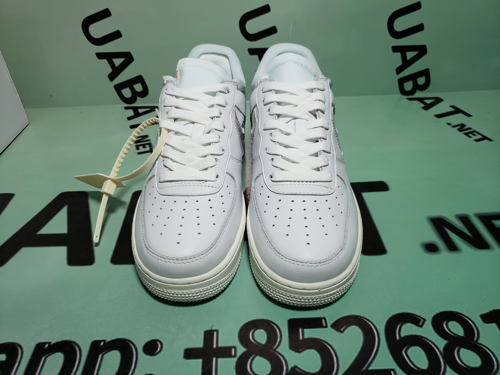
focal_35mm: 26
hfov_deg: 67.3
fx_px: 376
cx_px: 250
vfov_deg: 53.1
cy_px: 188
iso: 50
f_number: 1.5
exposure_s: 1/614
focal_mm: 4.3
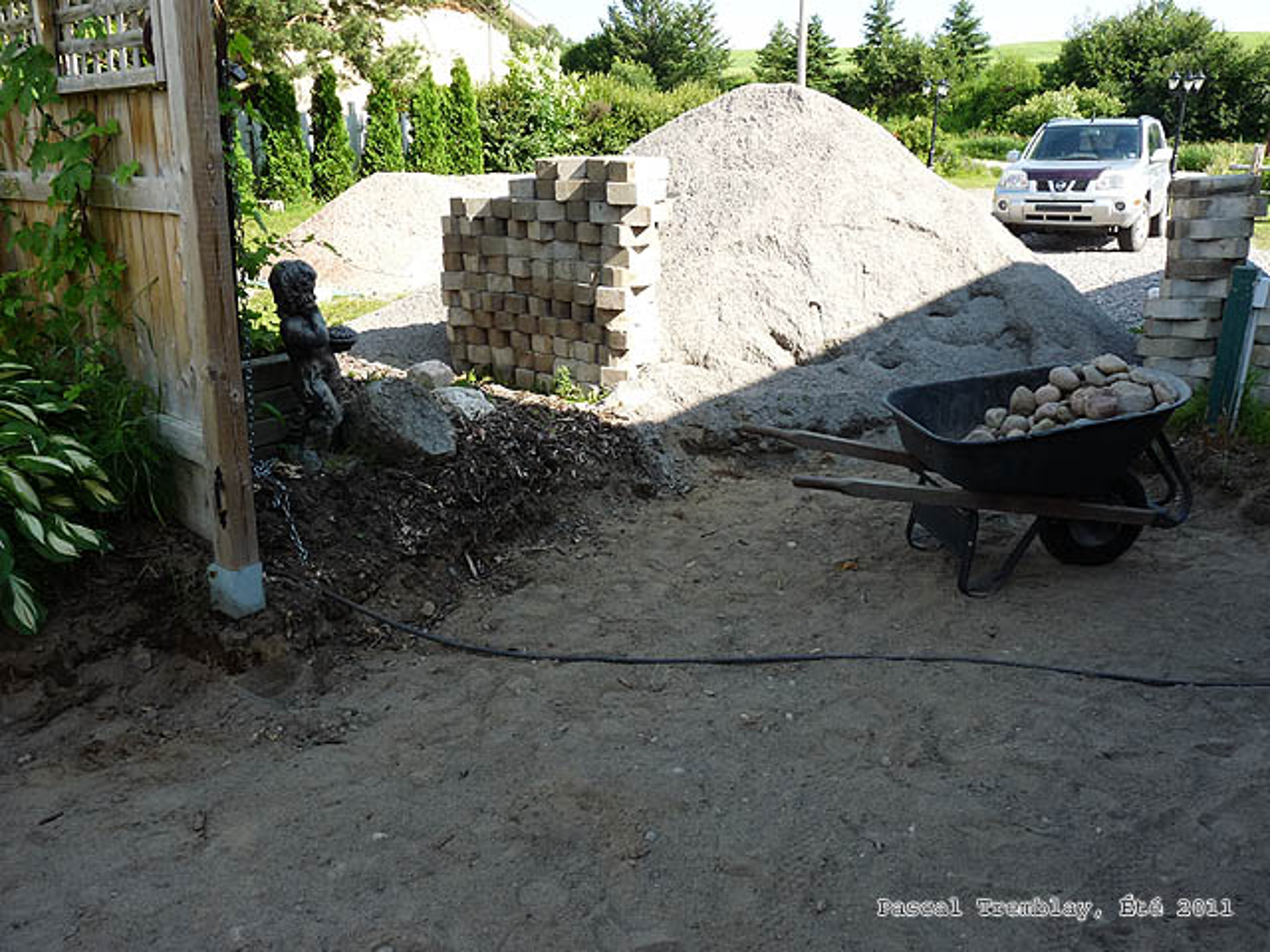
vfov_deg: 51.4
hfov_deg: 65.3
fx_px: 991
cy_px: 476
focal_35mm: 27
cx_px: 635
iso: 100
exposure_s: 1/200
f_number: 4.5
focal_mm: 4.8
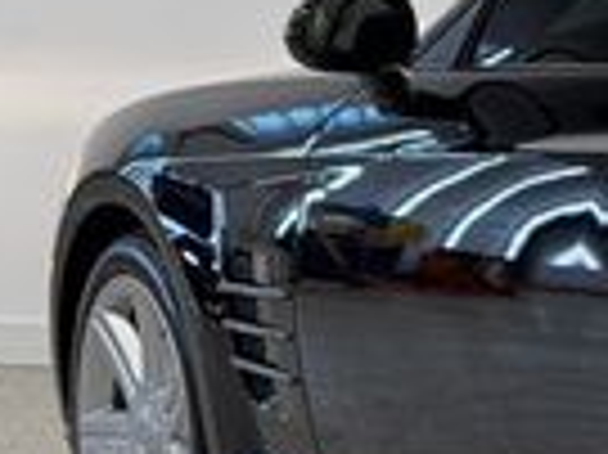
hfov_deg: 8.3
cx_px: 1266
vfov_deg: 6.5
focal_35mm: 227
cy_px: 225
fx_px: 3984
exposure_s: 1/236
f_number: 1.78
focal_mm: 6.76
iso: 64
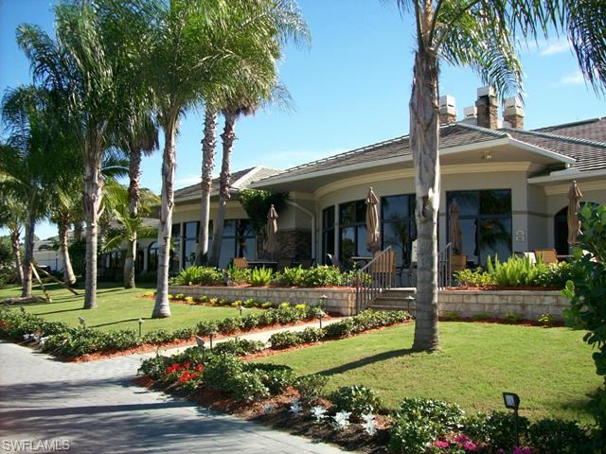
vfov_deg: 39.7
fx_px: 630
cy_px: 227
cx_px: 303
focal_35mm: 36
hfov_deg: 51.4
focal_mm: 6
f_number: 2.7
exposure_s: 1/620
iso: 80
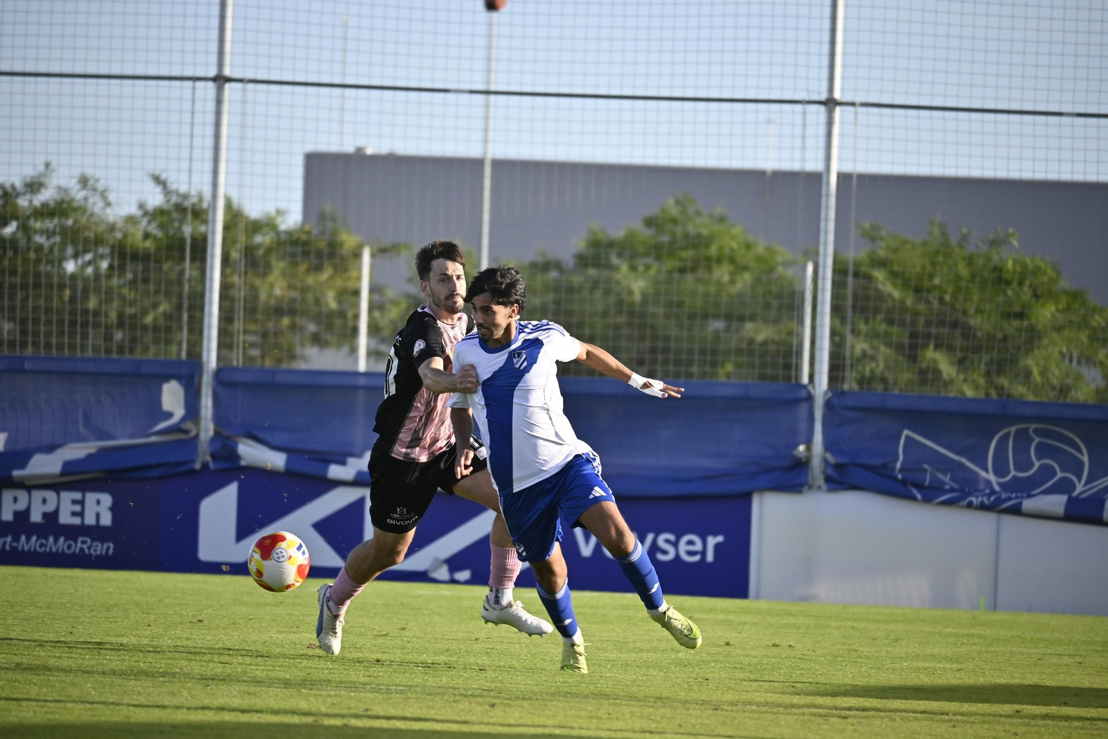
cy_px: 370
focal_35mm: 345
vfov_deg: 4.0
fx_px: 10615
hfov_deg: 6.0
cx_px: 554
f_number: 6
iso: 320
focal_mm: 230
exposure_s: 1/800
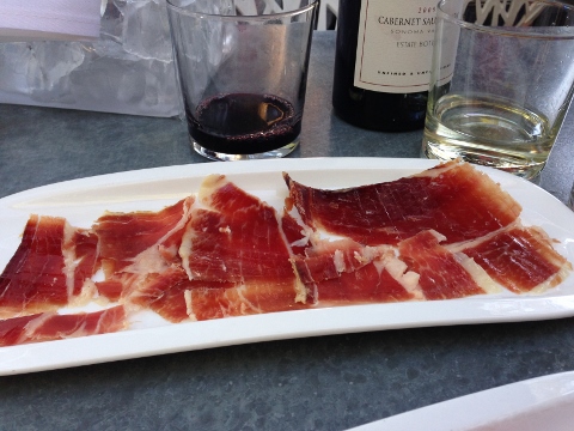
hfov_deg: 55.4
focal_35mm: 33
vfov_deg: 42.9
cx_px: 287
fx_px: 547
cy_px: 216
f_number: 2.4
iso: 64
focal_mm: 4.12
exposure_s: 1/60
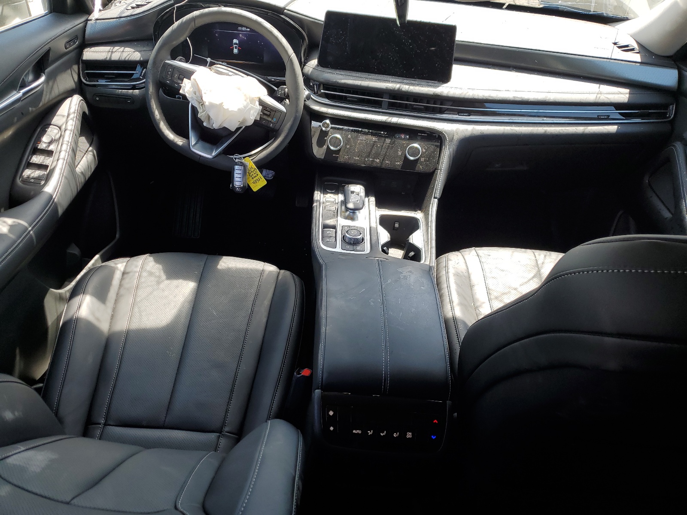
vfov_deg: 53.1
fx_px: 516
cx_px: 344
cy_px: 258
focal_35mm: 26
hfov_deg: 67.3
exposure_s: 1/357
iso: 50
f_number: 1.5
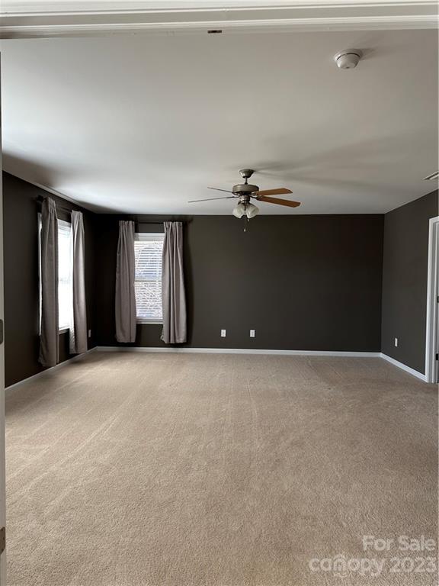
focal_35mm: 24
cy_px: 293
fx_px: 406
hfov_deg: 56.8
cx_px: 220
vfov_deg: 71.6
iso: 100
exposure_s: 1/121
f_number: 1.78
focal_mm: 6.86
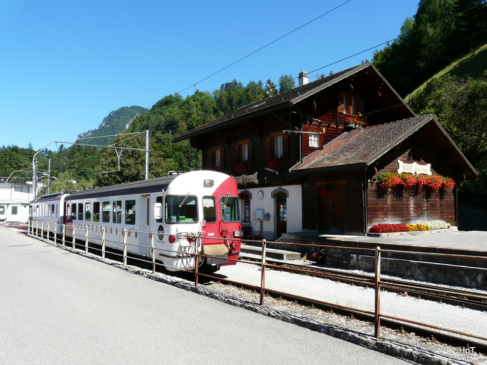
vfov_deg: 49.7
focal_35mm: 28
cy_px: 182
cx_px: 244
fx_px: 394
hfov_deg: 63.4
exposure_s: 1/320
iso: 100
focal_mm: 4.6
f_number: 5.6
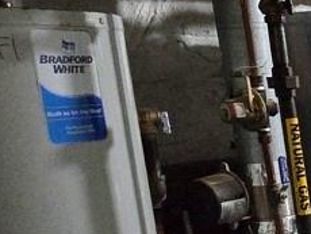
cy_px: 246
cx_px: 680
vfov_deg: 18.1
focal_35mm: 79
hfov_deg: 16.3
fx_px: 710
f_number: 2.2
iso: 1000
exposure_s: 1/60
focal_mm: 2.2
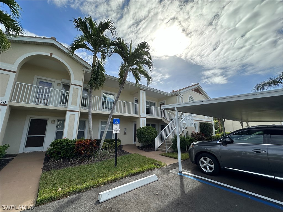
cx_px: 142
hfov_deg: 102.1
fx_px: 114
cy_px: 106
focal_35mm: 14
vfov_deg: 85.7
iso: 40
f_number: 2.2
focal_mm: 2.22
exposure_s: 1/2132
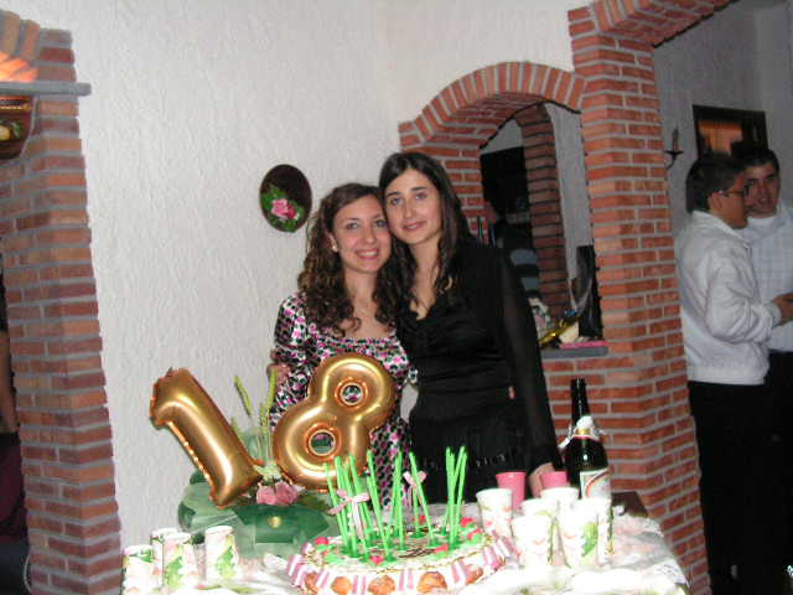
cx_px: 396
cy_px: 298
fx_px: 1031
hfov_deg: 42.1
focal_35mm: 45
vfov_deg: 32.2
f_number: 3.2
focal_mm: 7.6
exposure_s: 1/40
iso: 200
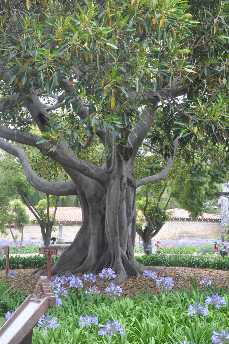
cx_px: 114
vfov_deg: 29.9
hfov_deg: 20.1
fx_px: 646
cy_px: 172
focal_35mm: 68
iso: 400
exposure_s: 1/80
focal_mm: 45
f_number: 9
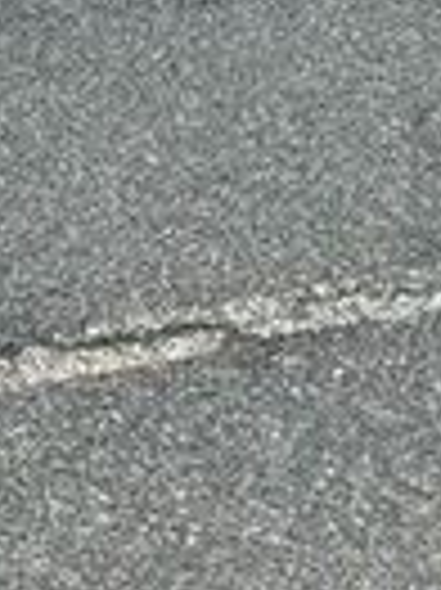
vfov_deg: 12.2
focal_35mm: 122
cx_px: -68
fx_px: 2076
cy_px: -903
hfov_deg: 11.9
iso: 80
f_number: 1.78
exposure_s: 1/3802
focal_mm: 6.76
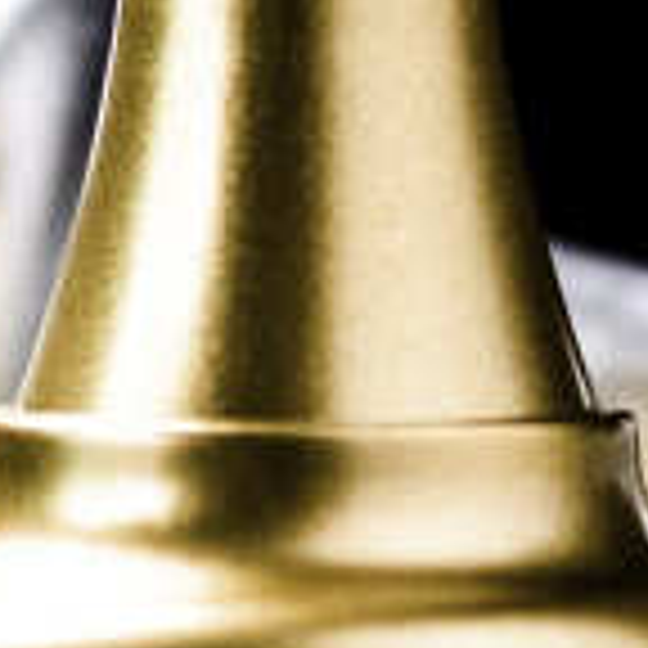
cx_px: 1557
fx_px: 17939
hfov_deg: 2.1
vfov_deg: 2.1
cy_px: -1136
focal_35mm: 847
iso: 100
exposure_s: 1/125
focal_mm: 60
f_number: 3.2
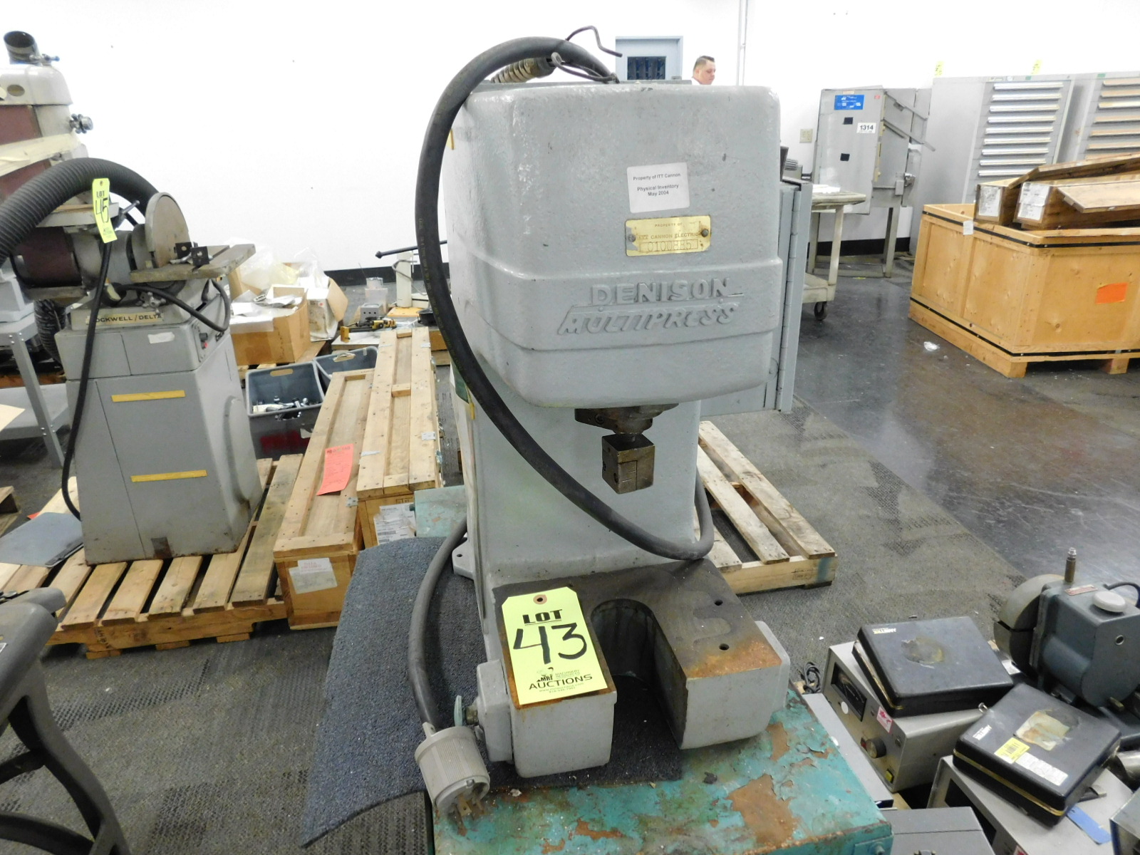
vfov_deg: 56.8
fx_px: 790
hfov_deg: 71.6
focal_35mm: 24
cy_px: 428
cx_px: 570
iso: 400
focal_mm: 4.1
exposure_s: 1/30
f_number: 3
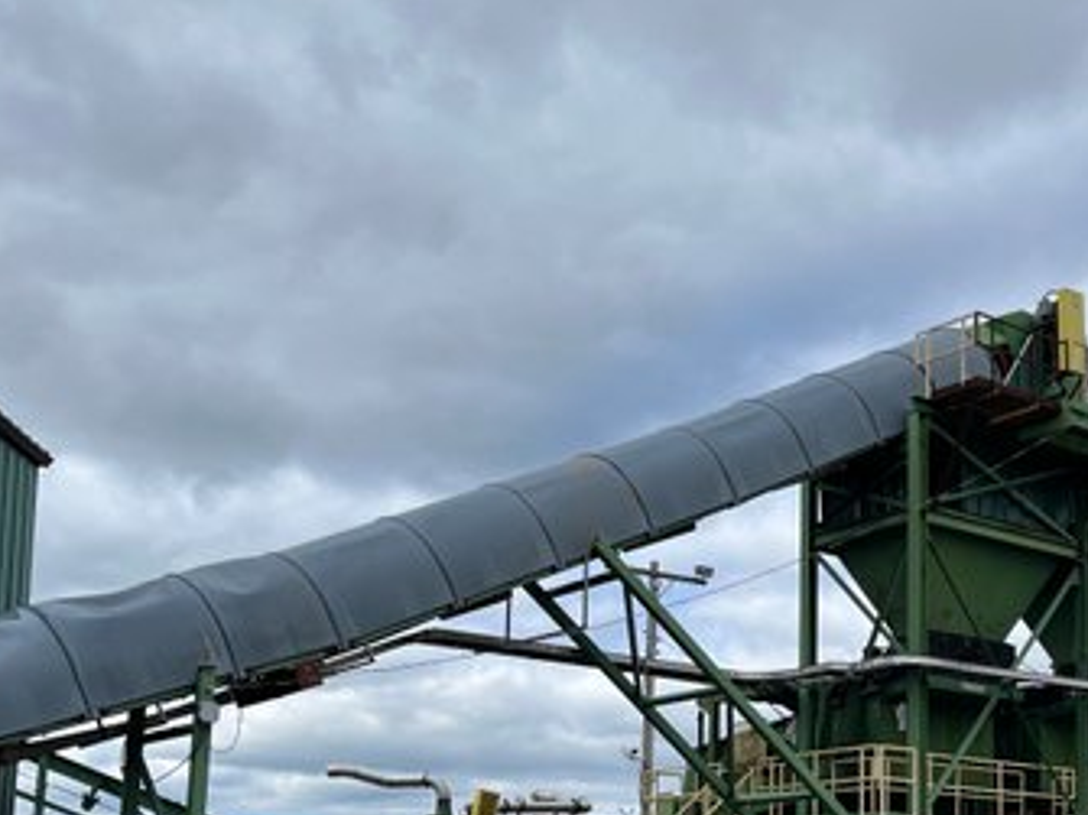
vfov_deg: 28.5
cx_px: 833
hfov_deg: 37.8
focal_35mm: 49
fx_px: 1540
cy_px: 739
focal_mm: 5.1
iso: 50
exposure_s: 1/2825
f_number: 1.6
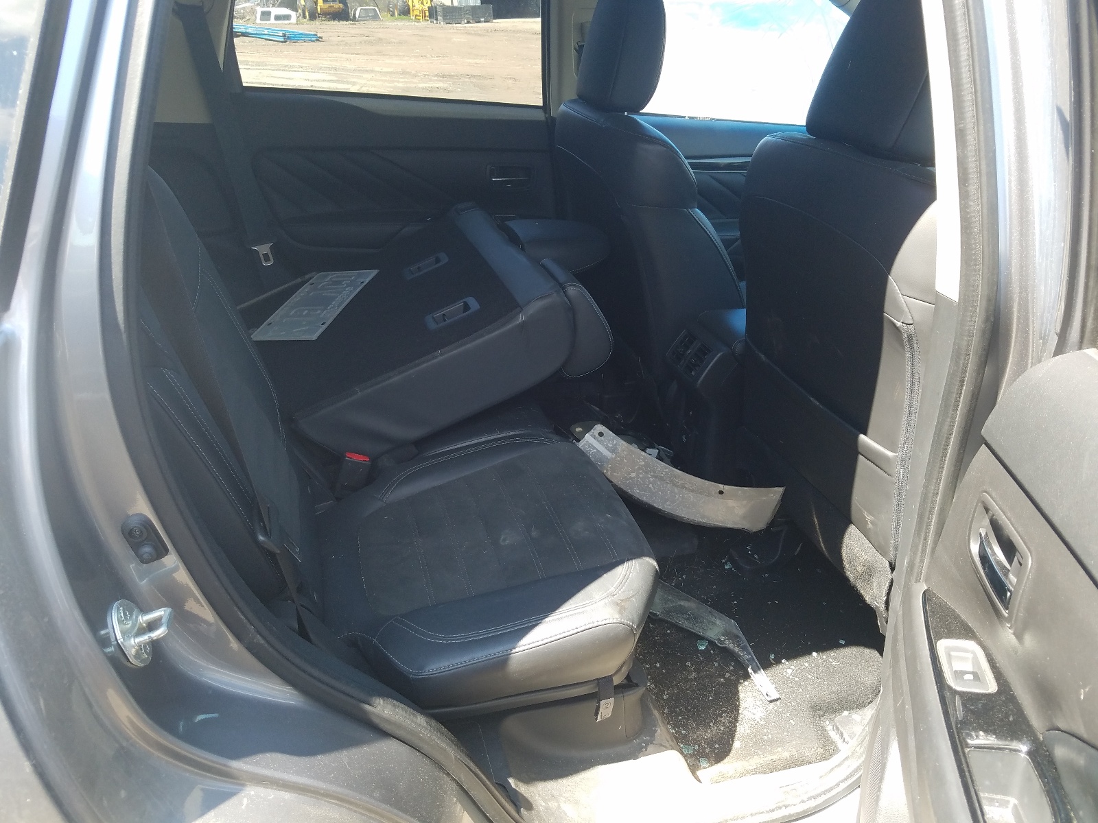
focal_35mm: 26
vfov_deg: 53.1
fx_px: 825
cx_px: 549
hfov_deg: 67.3
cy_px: 412
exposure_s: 1/189
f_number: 1.7
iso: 50
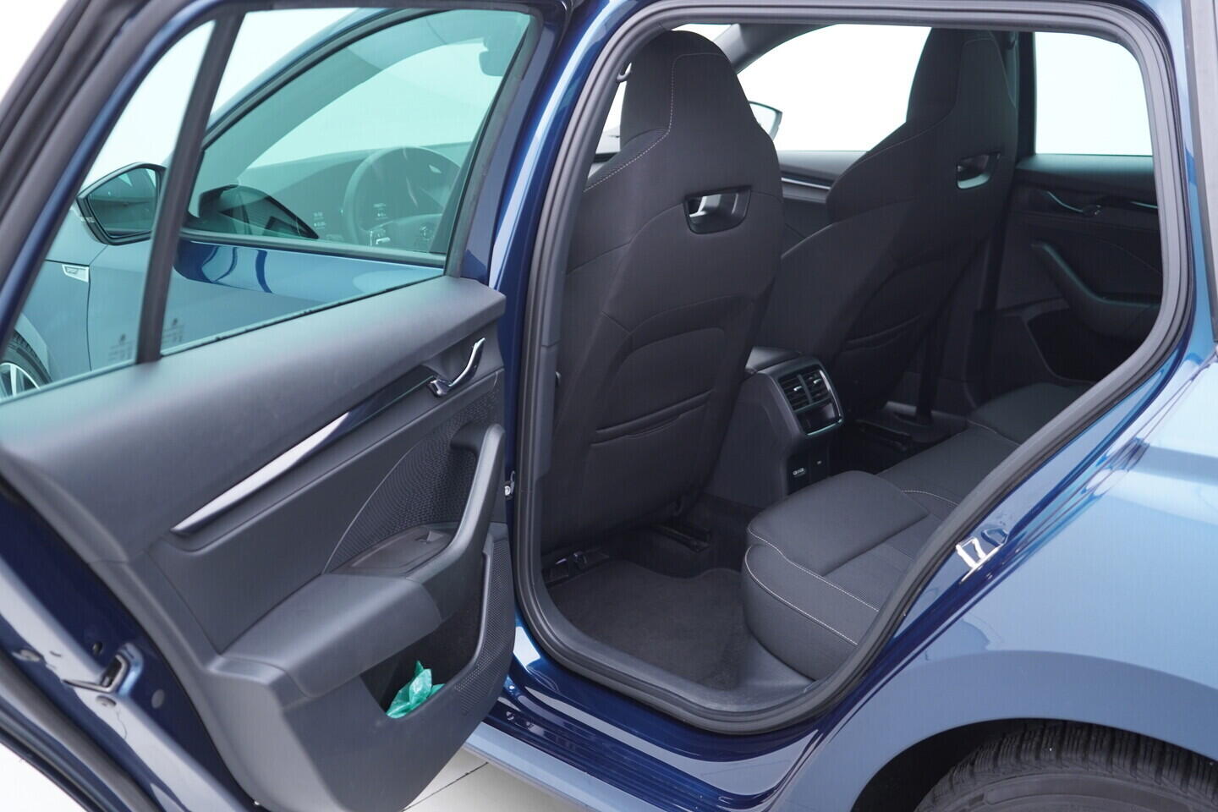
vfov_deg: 36.9
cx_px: 609
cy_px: 406
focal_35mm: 36
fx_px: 1218
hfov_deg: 53.1
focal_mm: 24
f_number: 2.8
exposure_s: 1/40
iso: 250
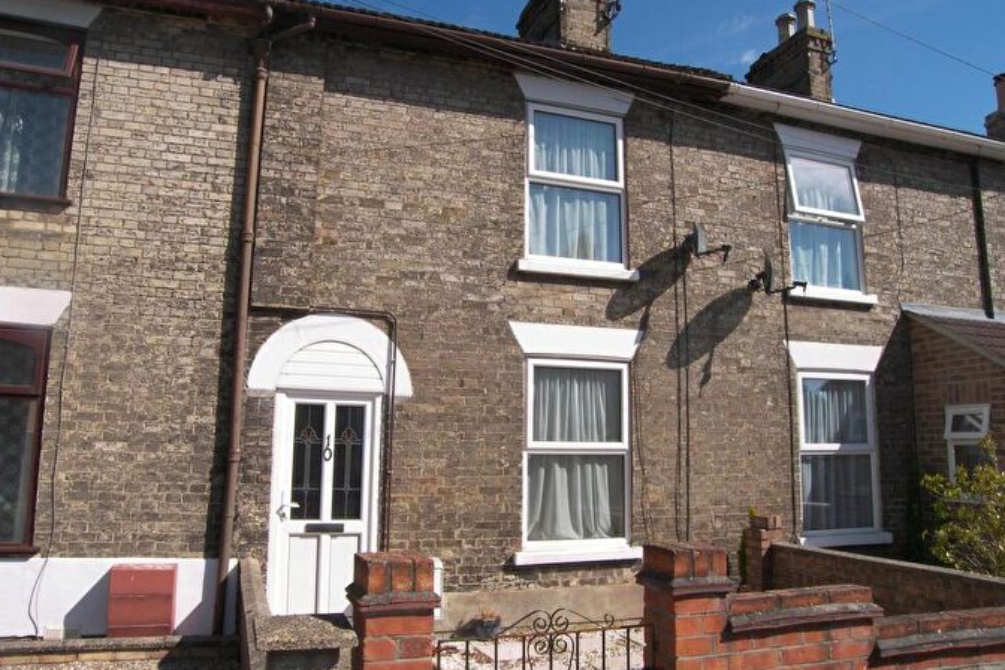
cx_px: 483
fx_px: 726
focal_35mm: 26
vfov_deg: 49.5
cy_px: 324
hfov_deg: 69.4
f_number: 8
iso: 50
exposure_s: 1/125
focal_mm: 5
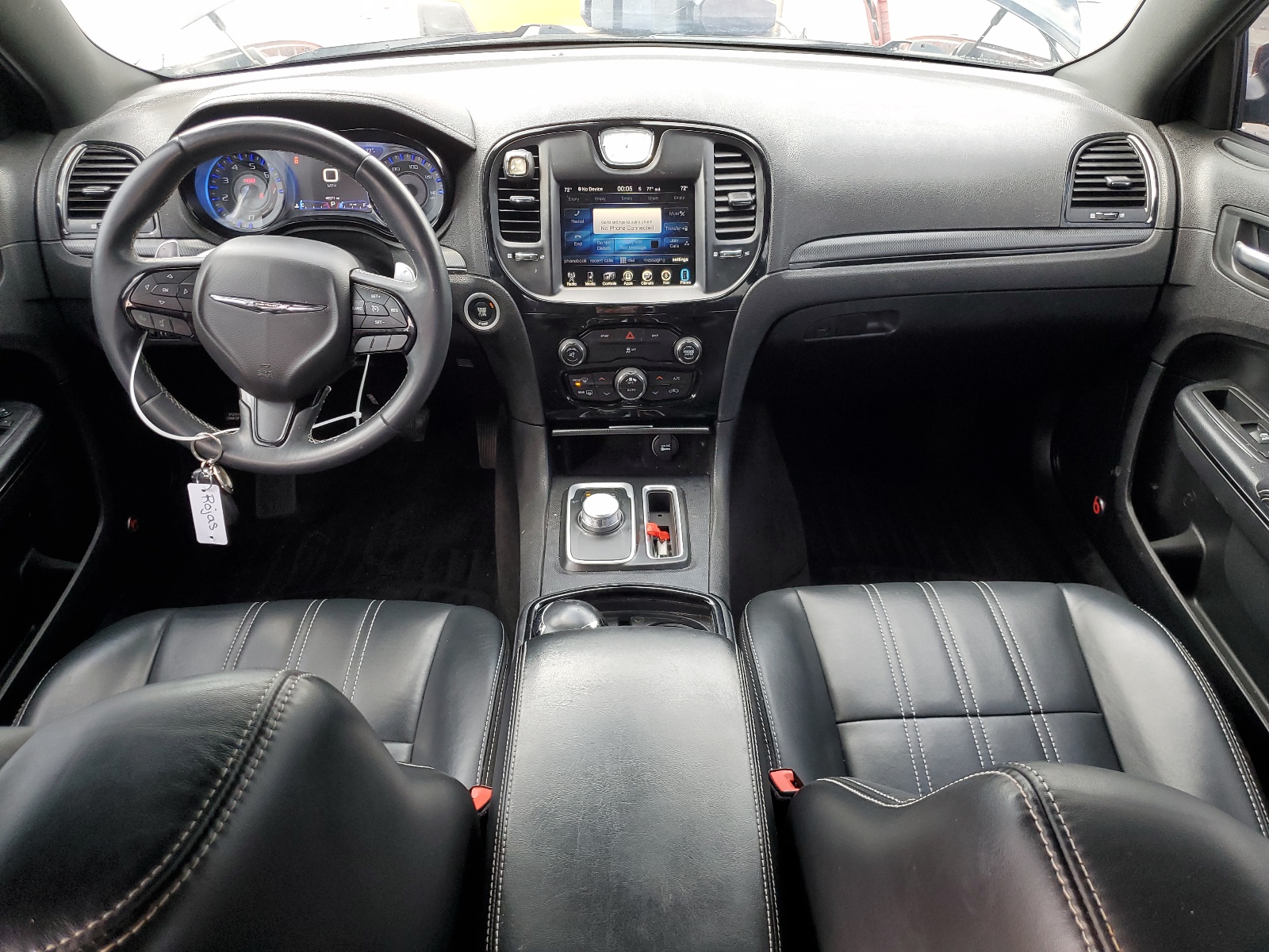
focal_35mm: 26
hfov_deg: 67.3
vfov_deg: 53.1
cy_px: 476
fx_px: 953
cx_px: 634
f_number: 1.5
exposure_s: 1/120
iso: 78
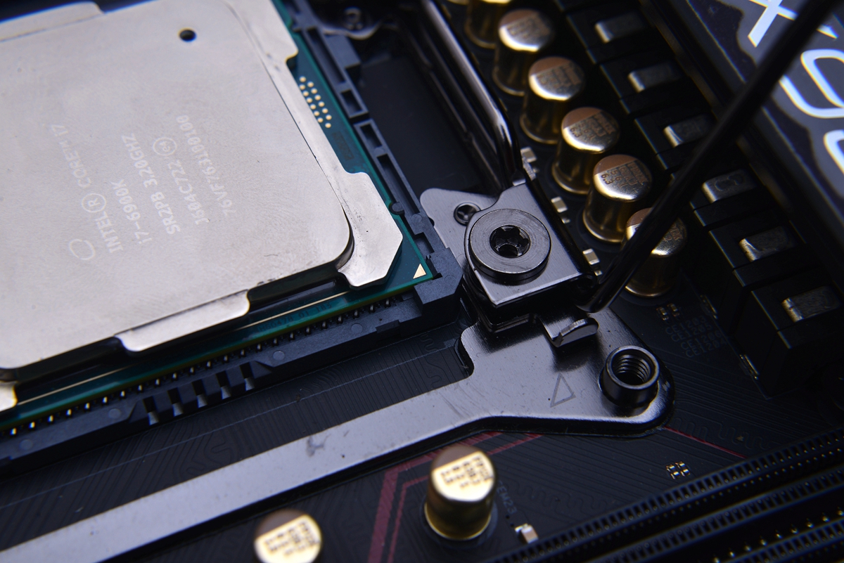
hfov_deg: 39.6
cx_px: 422
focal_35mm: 50
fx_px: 1173
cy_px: 282
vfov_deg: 27.0
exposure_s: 1/100
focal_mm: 50
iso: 160
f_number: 16
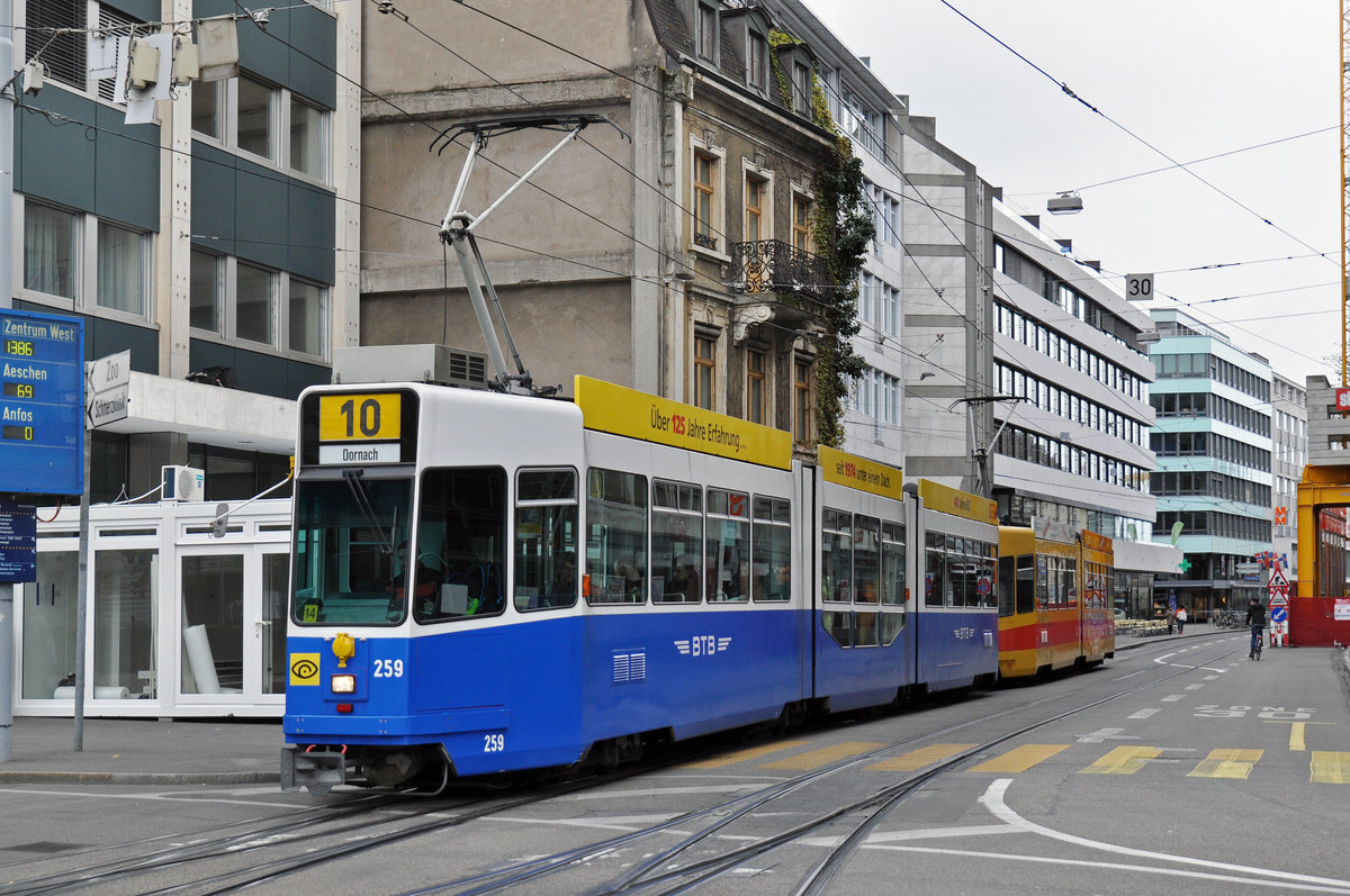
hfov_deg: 36.9
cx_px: 675
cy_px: 448
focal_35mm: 54
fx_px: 2023
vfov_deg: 25.0
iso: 400
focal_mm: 36
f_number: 4
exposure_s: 1/1000
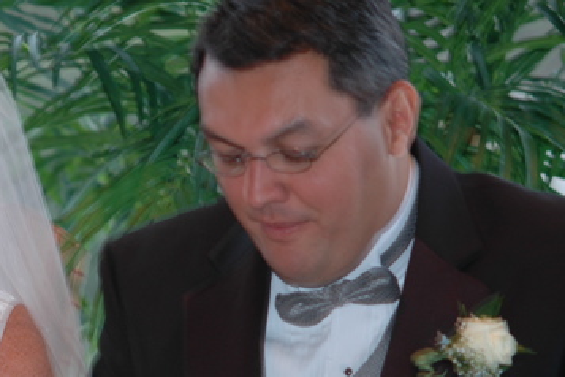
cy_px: 295
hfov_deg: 7.3
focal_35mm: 282
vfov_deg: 4.9
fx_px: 4424
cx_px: 63
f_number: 3.2
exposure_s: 1/13
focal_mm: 105
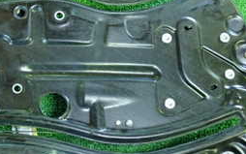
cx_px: 22
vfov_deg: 17.4
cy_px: 82
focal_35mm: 75
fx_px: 503
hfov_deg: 26.5
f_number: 2.3
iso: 800
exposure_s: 1/40
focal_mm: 5.5
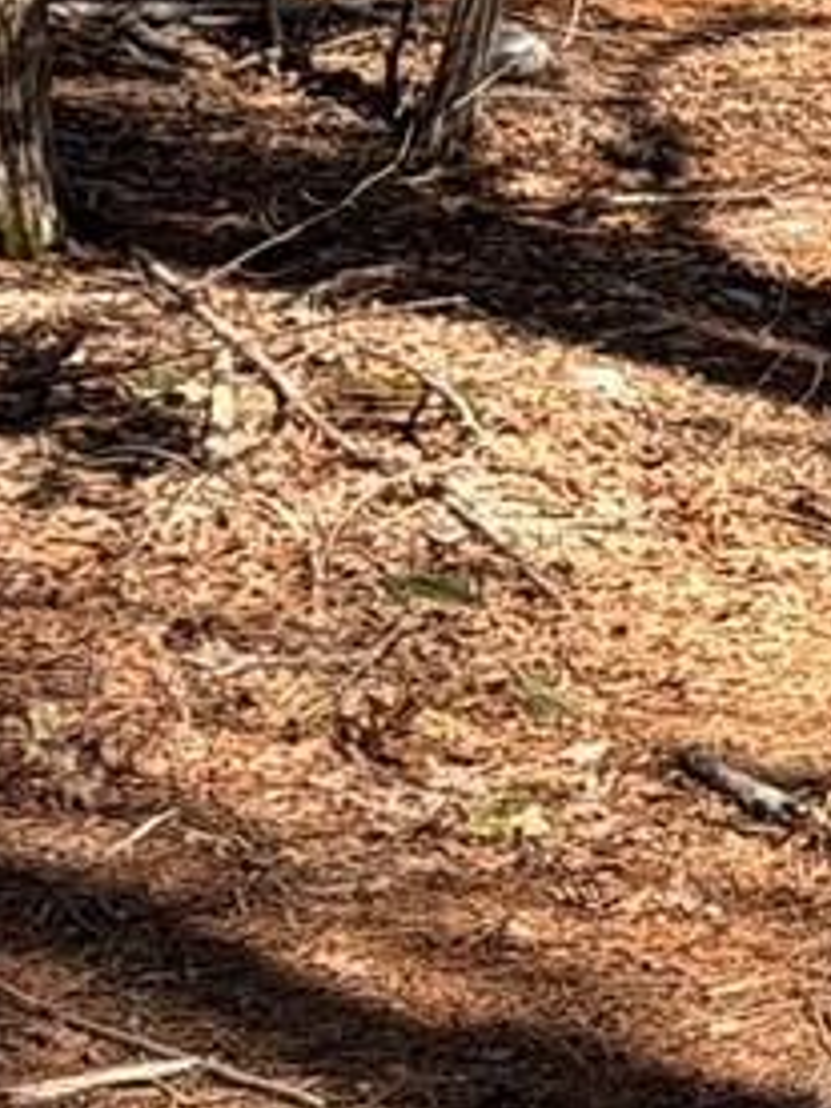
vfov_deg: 18.1
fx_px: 3329
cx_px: 2011
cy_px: -161
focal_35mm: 104
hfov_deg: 11.6
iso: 40
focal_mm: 2.22
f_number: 2.2
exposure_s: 1/502
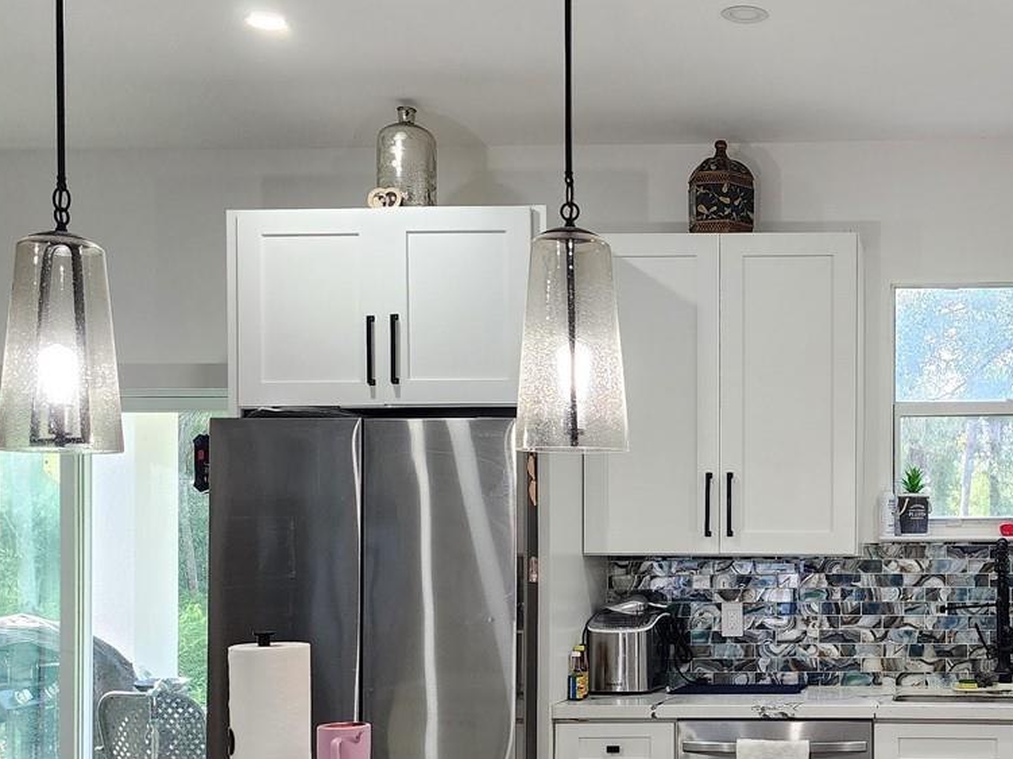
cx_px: 892
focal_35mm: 49
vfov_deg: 29.3
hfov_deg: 36.7
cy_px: 549
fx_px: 1434
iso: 250
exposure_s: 1/120
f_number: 1.8
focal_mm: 6.4
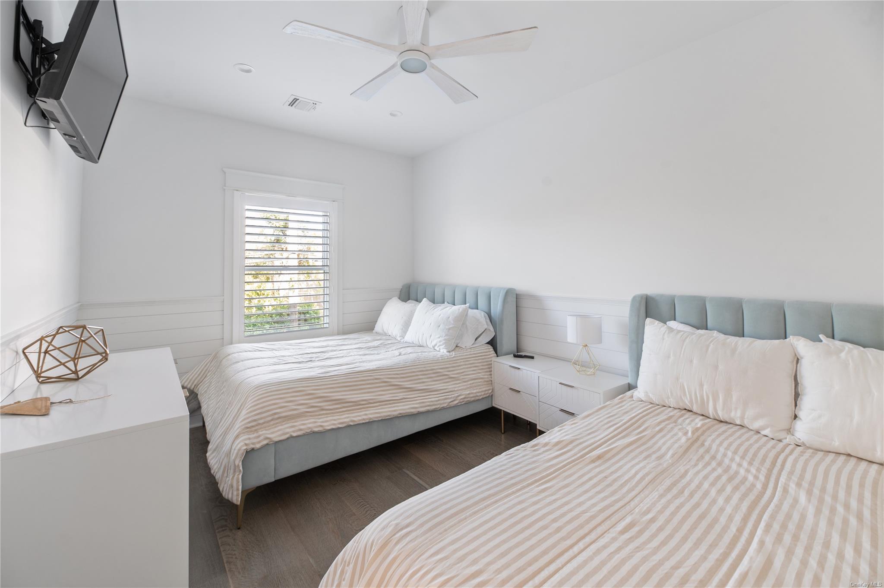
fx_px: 343
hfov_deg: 104.3
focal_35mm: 14
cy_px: 294
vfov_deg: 81.1
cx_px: 442
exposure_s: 1/3
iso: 320
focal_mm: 14
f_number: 7.1
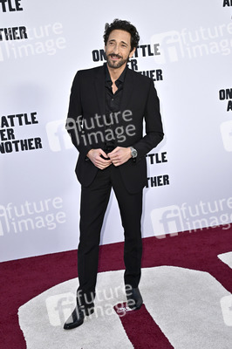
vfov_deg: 41.9
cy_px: 174
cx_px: 116
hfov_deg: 28.6
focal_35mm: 47
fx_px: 455
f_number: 5
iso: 800
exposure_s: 1/320
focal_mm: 47
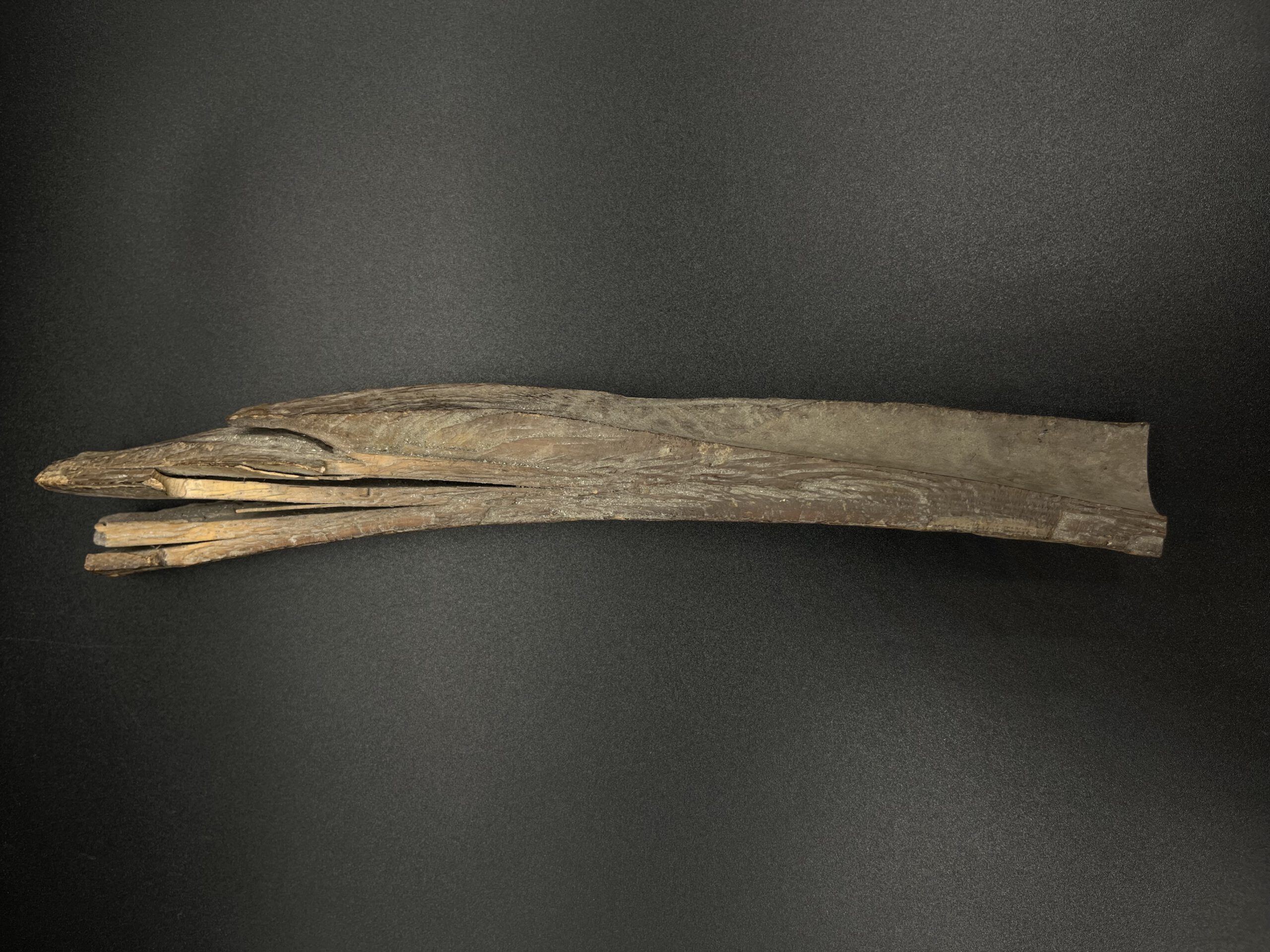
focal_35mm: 26
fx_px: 954
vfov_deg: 53.1
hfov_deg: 67.3
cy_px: 476
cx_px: 635
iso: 32
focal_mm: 5.1
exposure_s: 1/100
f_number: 1.6
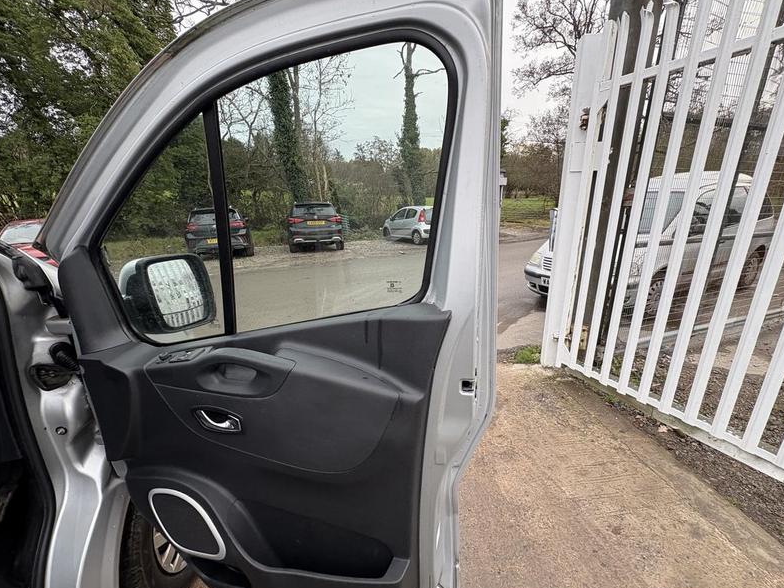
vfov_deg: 77.8
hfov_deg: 94.4
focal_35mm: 16
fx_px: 362
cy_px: 331
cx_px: 411
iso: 40
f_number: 2.2
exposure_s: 1/119
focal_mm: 2.22
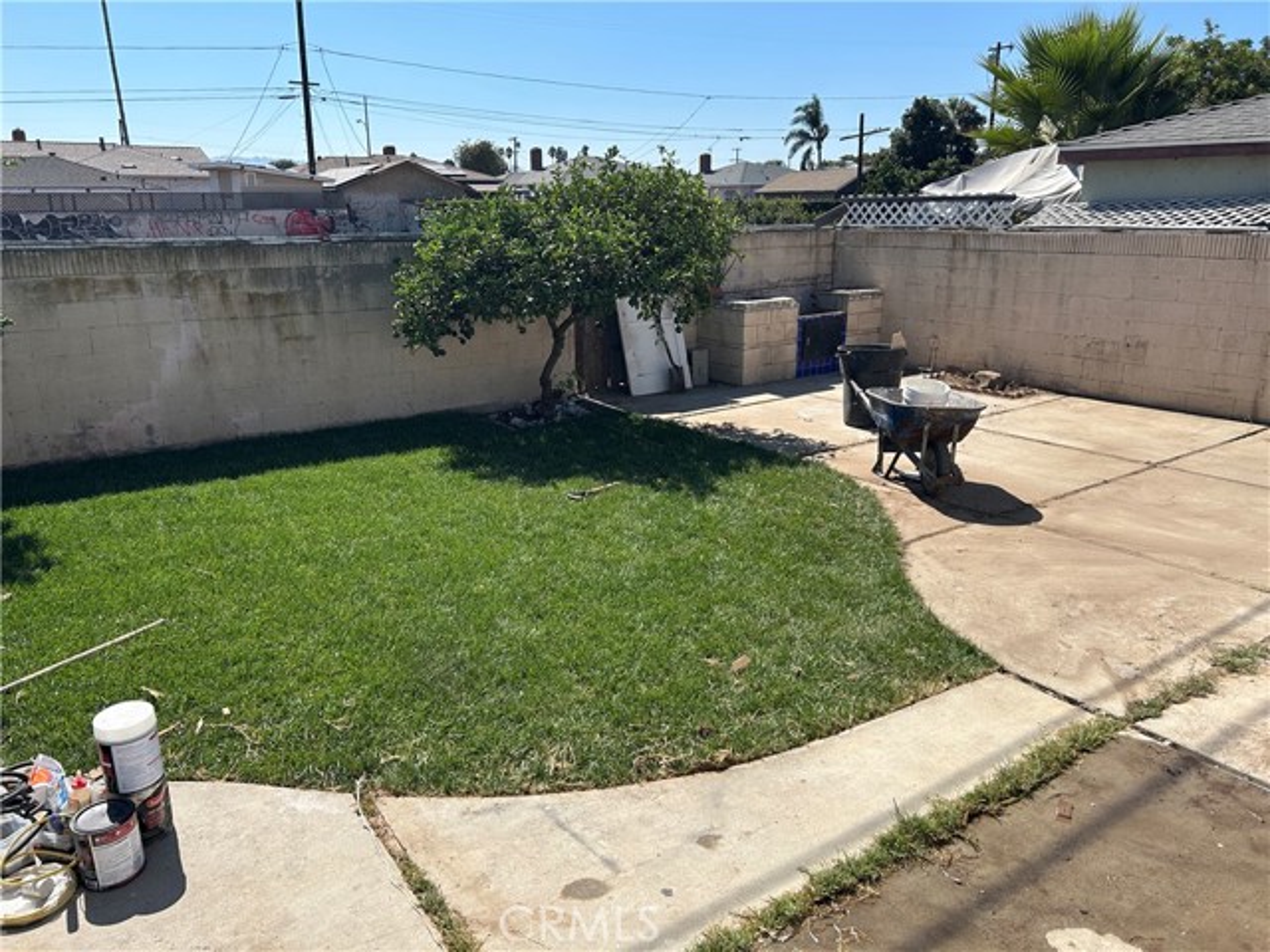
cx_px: 635
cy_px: 476
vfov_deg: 53.1
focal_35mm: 26
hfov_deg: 67.3
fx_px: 954
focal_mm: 5.7
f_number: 1.5
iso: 50
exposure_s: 1/4274
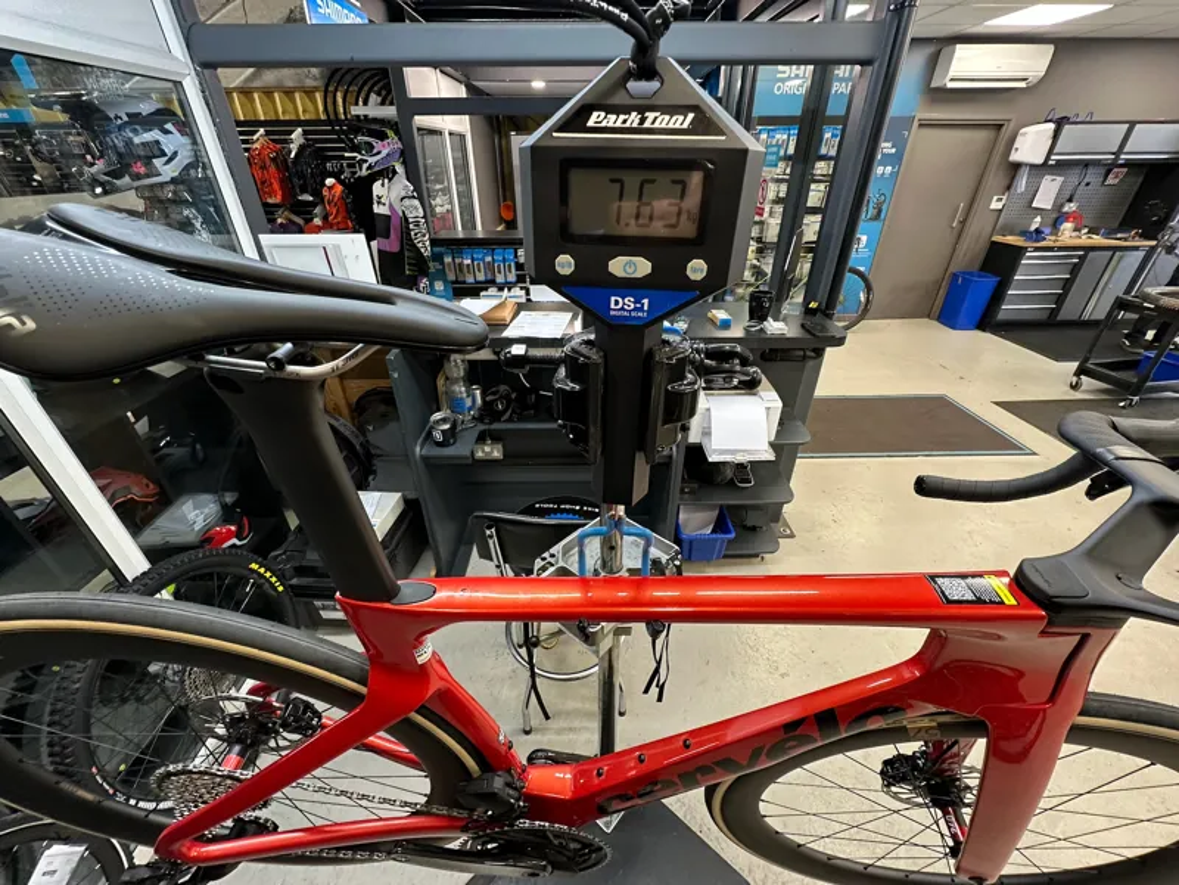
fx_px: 477
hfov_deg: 102.1
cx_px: 590
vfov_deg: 85.7
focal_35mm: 14
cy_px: 442
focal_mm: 2.22
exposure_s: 1/50
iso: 200
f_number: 2.2
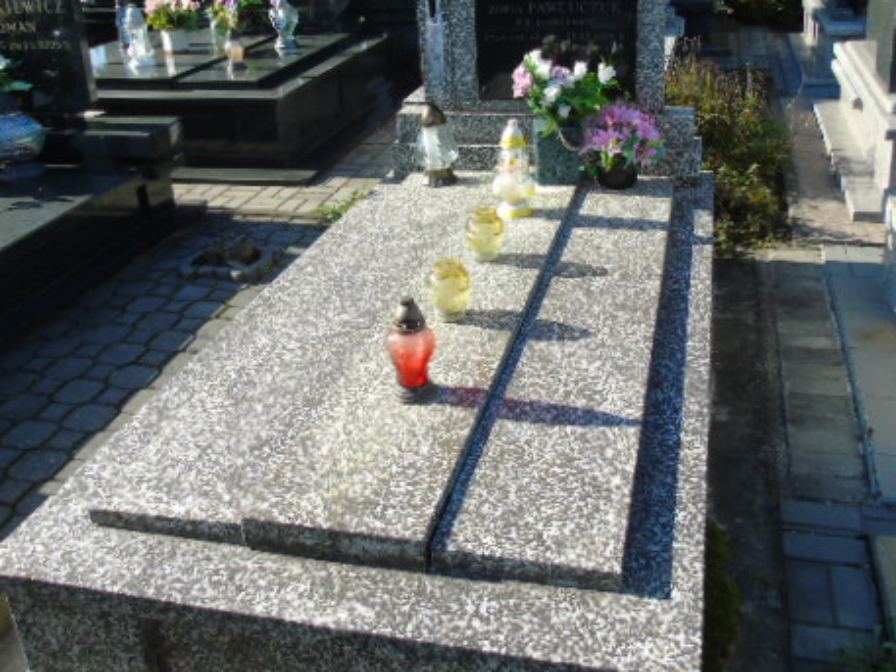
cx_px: 484
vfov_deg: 40.3
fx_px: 906
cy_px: 233
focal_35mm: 35
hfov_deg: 52.6
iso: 80
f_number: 3.4
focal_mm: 4.4
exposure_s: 1/400
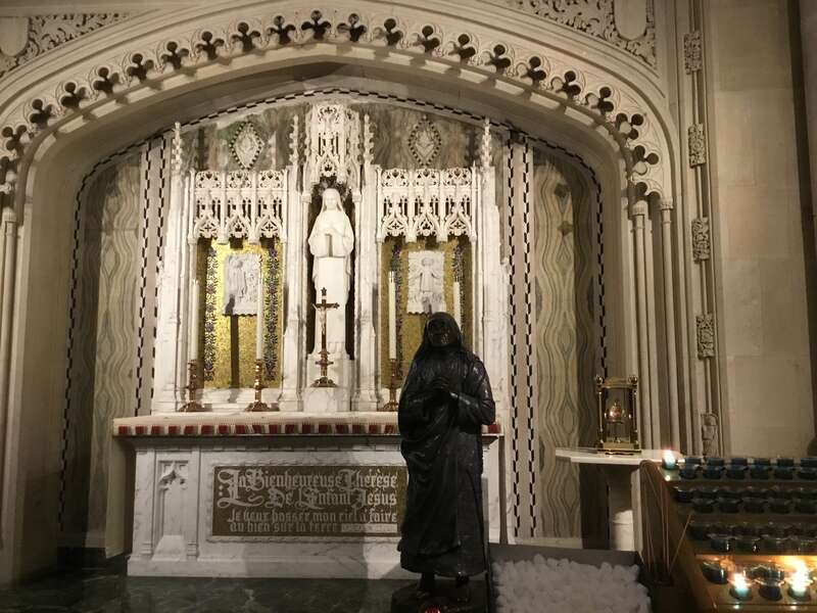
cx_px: 408
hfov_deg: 58.4
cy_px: 306
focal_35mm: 31
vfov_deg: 45.4
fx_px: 732
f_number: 2.4
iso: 200
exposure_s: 1/17
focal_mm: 3.3
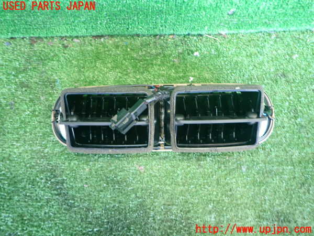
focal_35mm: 25
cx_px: 157
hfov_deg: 69.4
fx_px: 227
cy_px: 118
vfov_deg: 54.9
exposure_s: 1/30
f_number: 2
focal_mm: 4.5
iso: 500
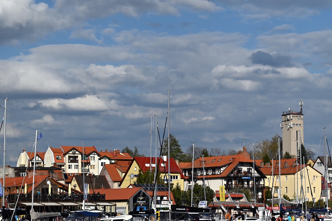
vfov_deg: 12.5
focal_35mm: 110
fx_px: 1015
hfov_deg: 18.5
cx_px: 230
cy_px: 123
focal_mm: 70
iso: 100
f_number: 7.1
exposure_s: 1/800
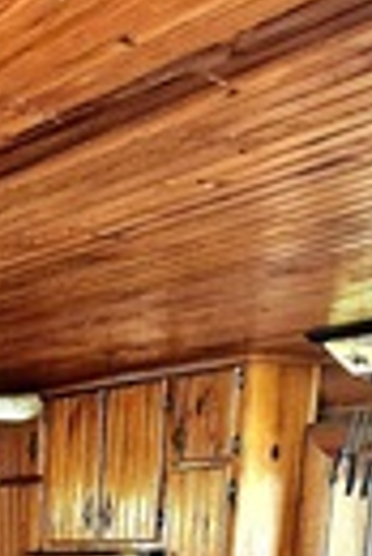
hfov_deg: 14.6
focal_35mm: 88
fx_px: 1360
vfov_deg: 18.6
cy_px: 967
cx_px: -175
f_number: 1.7
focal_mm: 6.3
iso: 640
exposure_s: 1/60.2
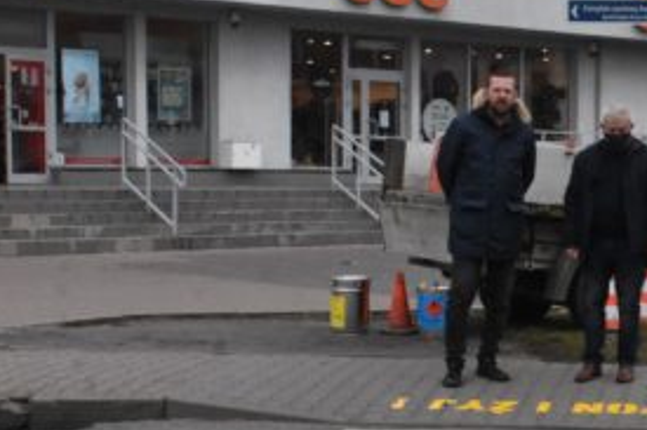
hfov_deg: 24.9
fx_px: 1422
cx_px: 581
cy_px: 461
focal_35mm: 79
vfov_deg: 16.7
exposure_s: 1/1000
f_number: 16
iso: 4000
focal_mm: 23
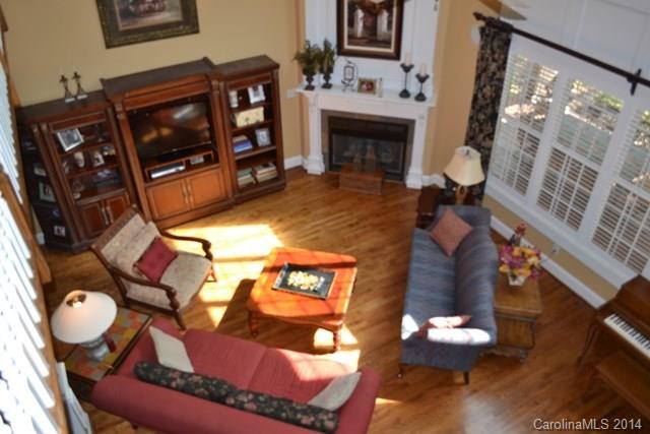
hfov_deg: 67.4
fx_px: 488
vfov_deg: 48.0
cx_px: 325
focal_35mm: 27
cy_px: 217
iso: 320
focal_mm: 18
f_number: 4
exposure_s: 1/125
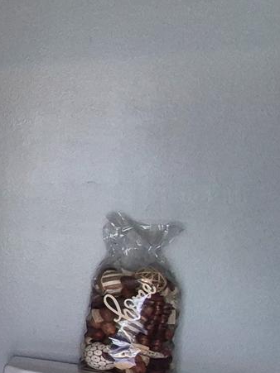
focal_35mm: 59
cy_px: 263
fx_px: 637
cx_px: -389
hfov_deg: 15.0
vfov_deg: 32.3
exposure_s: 1/60
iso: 320
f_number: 2.2
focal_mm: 1.74
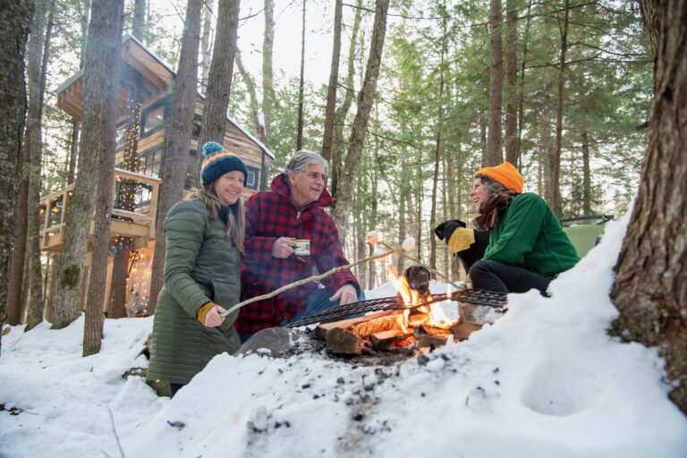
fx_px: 572
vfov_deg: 43.6
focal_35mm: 30
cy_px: 229
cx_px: 344
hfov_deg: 61.9
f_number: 4
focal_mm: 30
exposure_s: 1/60
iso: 1250
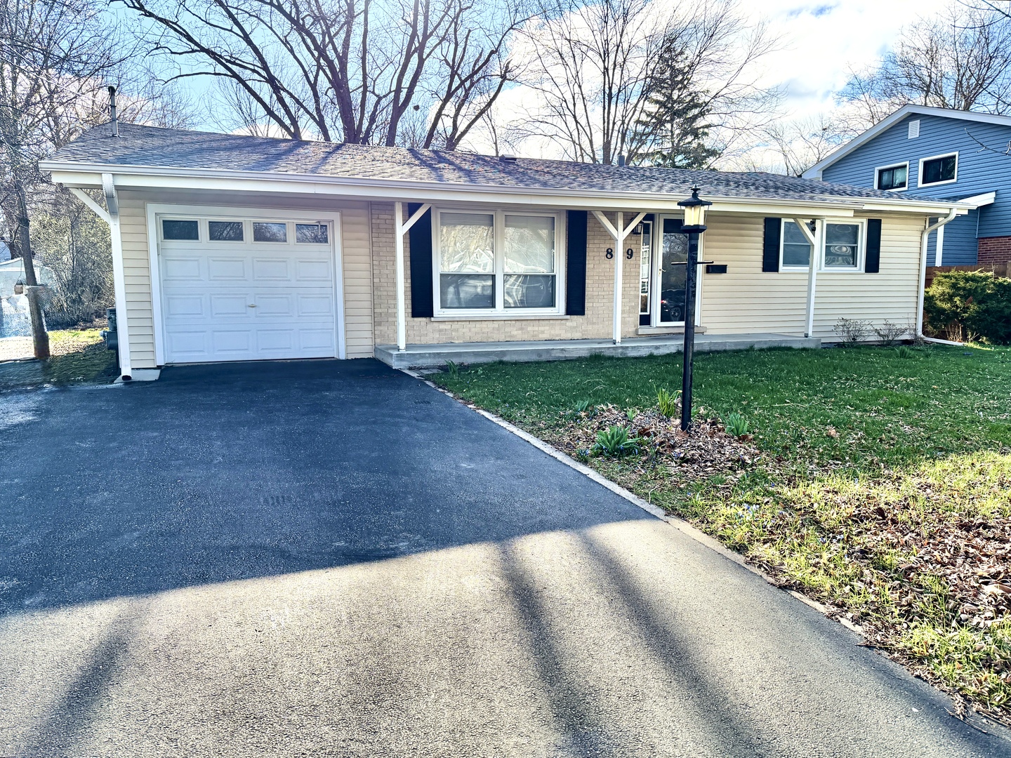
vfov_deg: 56.8
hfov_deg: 71.6
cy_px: 379
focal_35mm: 24
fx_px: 701
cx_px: 506
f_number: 1.78
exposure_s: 1/2525
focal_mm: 6.76
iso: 100
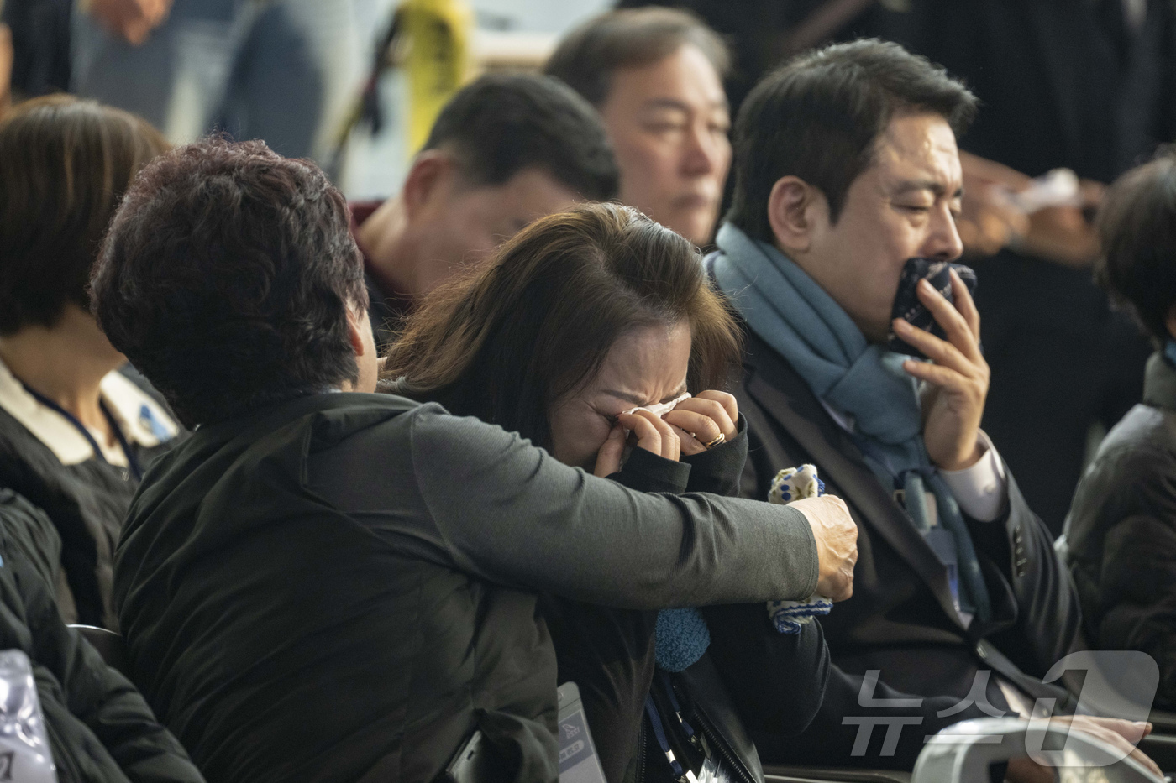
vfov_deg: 3.4
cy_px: 392
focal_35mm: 400
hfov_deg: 5.2
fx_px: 13064
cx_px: 588
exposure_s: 1/200
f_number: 5.6
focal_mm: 400
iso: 2000
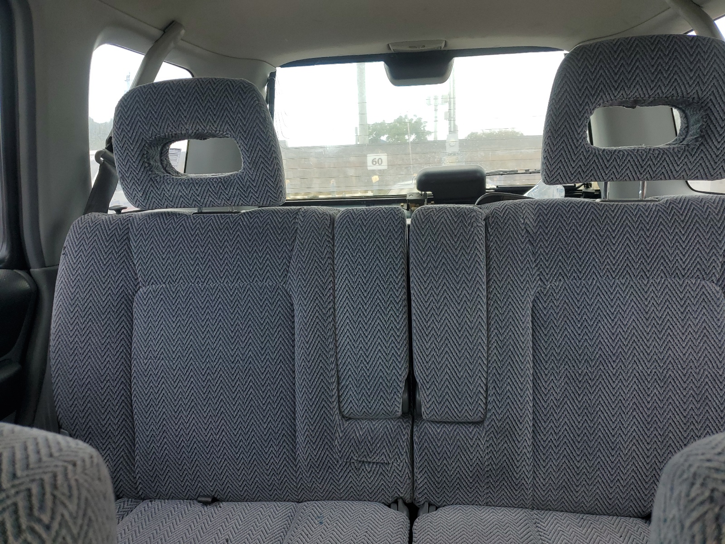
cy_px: 272
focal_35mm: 26
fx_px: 545
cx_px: 362
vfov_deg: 53.1
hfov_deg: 67.3
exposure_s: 1/435
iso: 50
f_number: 1.5
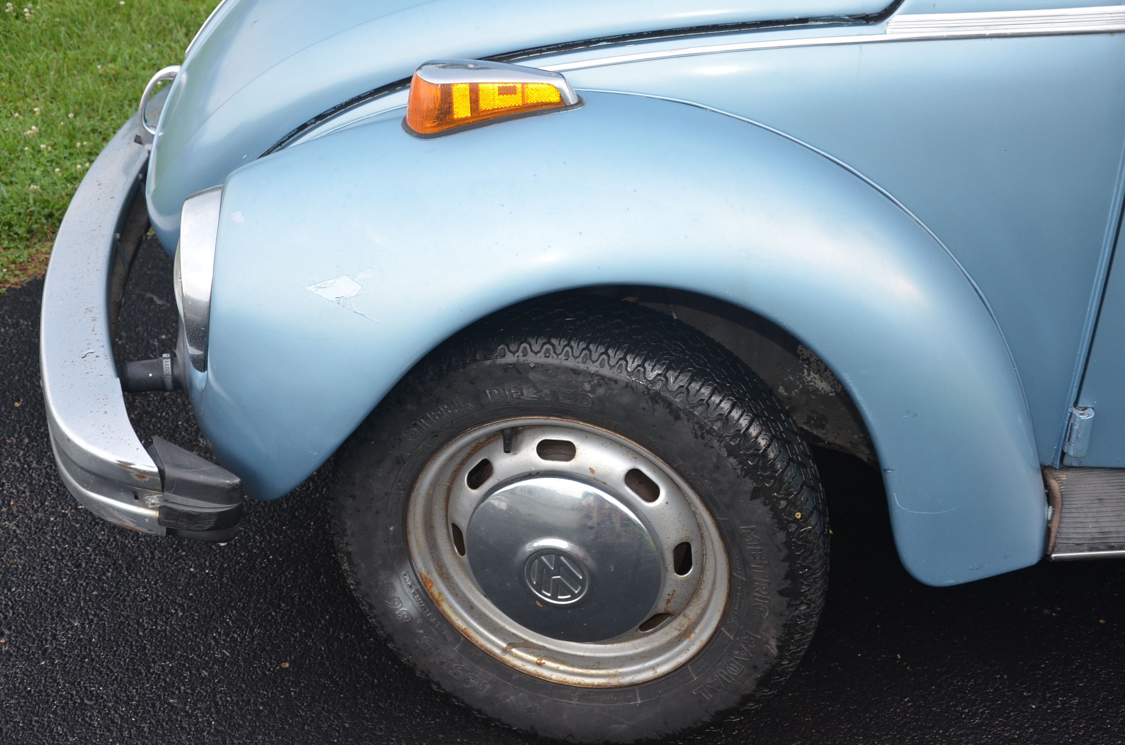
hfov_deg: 41.2
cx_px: 562
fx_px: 1497
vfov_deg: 28.0
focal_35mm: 48
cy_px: 372
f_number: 4.2
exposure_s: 1/60
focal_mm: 32
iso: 640
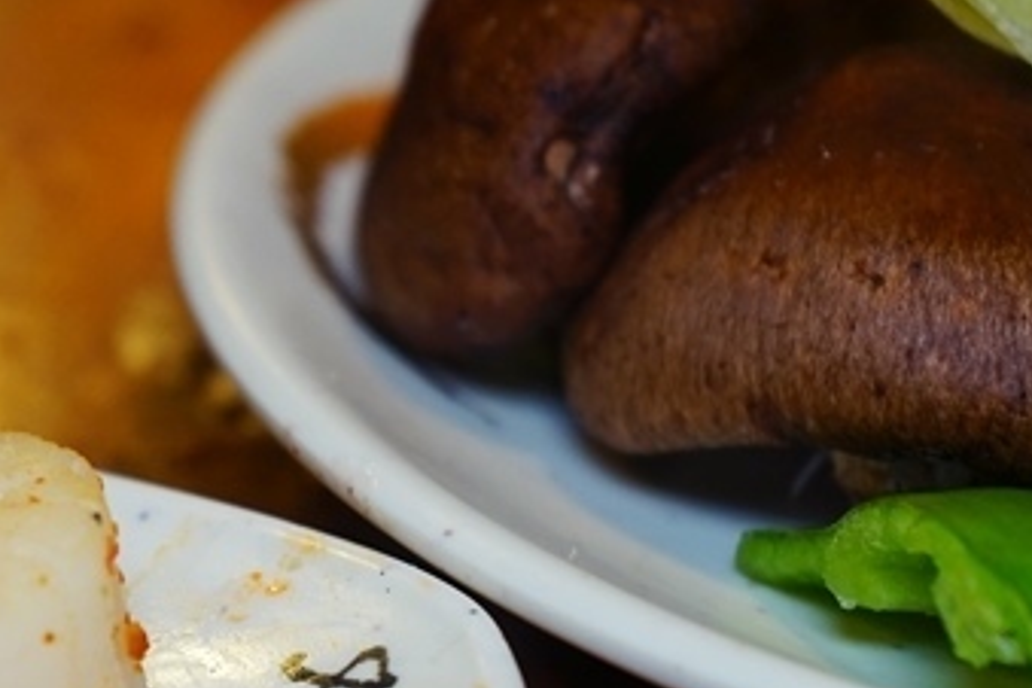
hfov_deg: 14.7
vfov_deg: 10.0
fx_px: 3927
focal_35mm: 137
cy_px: 610
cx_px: -30
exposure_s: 1/60
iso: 640
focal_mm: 58
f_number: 5
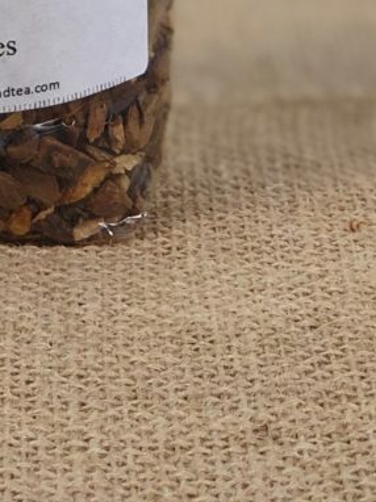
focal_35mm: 218
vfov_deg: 8.8
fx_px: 3161
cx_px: -53
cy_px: -318
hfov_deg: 6.8
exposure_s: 1/120
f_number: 2.4
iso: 25
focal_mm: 6
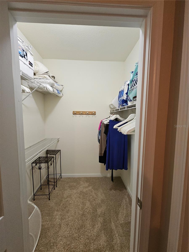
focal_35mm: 13
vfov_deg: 106.2
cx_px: 94
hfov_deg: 89.9
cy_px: 126
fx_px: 95
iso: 320
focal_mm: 2.2
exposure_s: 1/40
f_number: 2.2
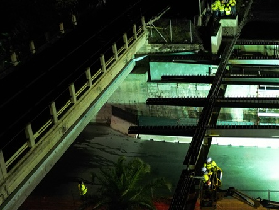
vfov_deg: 26.8
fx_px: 435
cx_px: 261
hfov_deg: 33.3
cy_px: 66
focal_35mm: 54
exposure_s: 1/12.5
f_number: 1.7
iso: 560
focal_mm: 6.72
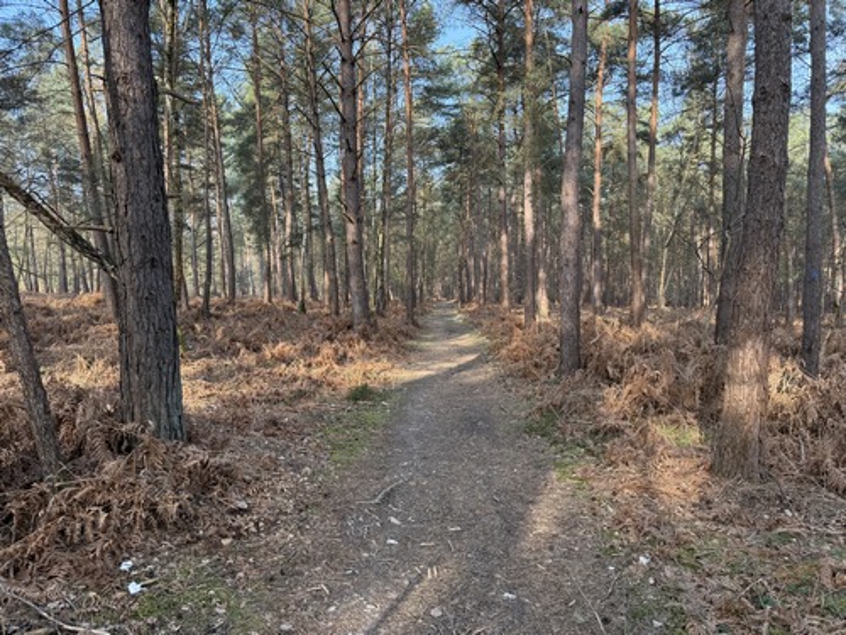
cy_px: 318
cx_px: 423
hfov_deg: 71.6
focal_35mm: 24
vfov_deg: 56.8
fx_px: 587
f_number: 1.78
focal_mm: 6.76
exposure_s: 1/322
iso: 100
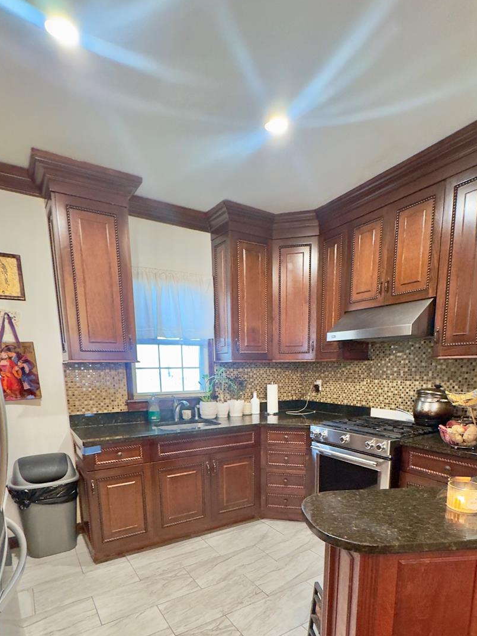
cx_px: 252
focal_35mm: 20
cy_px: 438
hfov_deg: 65.9
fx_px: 368
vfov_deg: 78.3
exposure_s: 1/40
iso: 1000
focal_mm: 2.22
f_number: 2.2
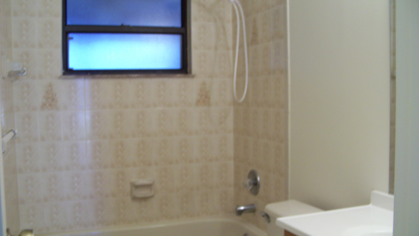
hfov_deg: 50.5
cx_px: 207
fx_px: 444
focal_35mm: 40
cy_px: 118
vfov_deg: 29.7
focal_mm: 5.85
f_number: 2.8
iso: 127
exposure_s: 1/30
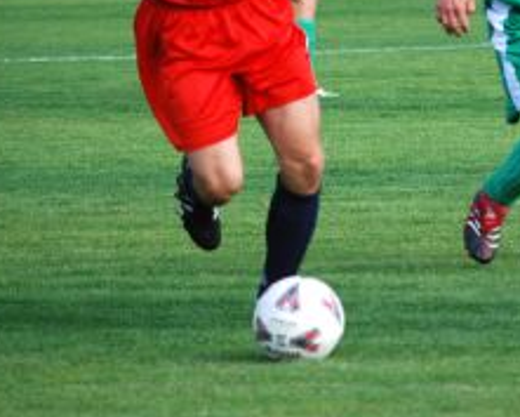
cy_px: 60
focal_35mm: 510
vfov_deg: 3.0
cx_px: 405
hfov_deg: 3.8
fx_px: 7852
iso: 250
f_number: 5.3
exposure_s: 1/500
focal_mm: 160
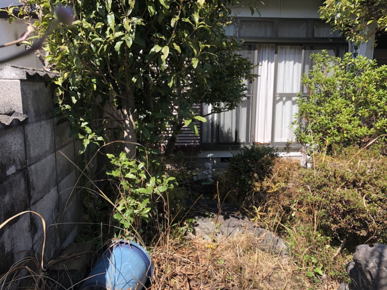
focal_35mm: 28
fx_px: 313
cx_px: 194
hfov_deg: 63.4
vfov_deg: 49.7
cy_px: 145
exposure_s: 1/510
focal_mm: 3.99
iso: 20
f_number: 1.8
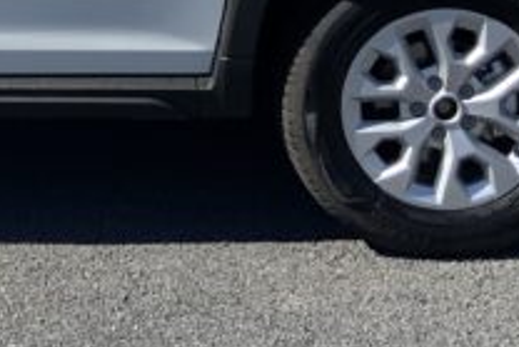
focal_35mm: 116
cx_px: -87
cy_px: -200
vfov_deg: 11.3
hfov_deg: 16.9
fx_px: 1673
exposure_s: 1/2427
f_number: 1.8
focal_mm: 3
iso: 20
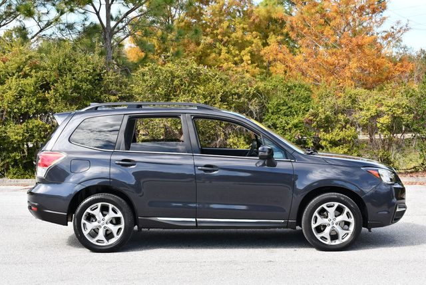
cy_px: 142
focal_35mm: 72
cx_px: 213
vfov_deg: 19.0
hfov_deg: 28.0
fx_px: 853
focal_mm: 36
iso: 200
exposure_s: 1/250
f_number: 7.1
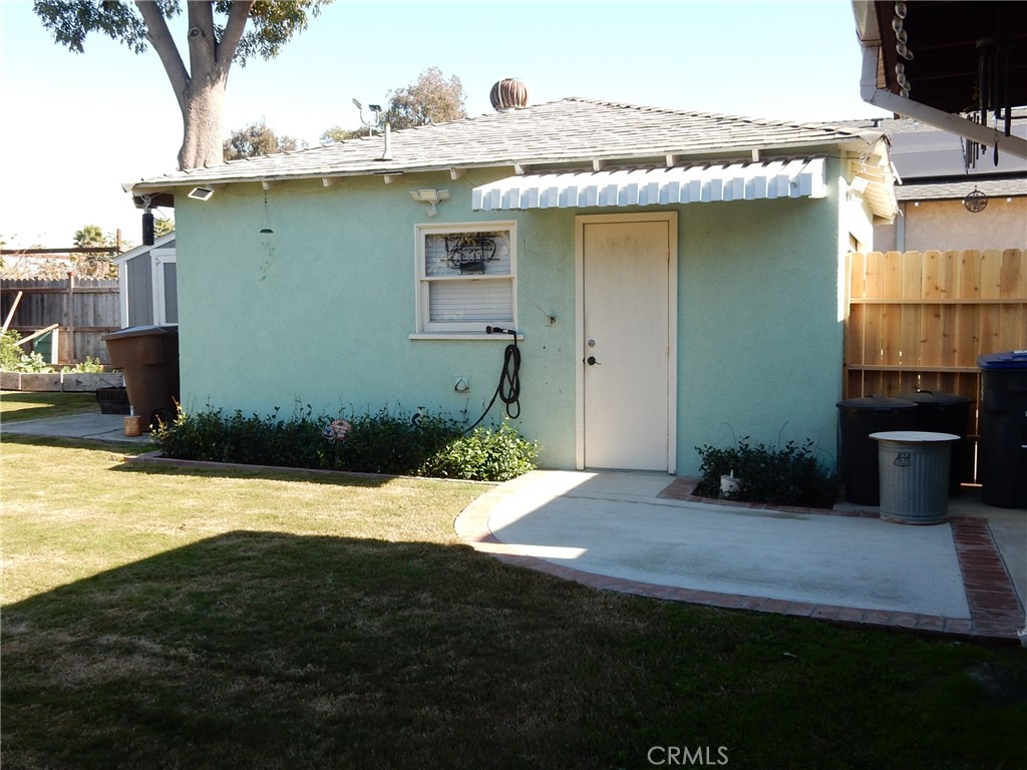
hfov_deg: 51.4
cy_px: 385
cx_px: 514
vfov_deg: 39.7
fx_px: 1068
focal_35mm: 36
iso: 125
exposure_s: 1/250
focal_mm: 6.4
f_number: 4
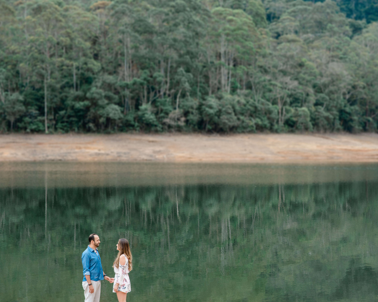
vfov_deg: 16.0
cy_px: 151
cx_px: 200
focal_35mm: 96
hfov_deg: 20.0
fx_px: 1074
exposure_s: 1/125
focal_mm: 85
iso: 450
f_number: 4
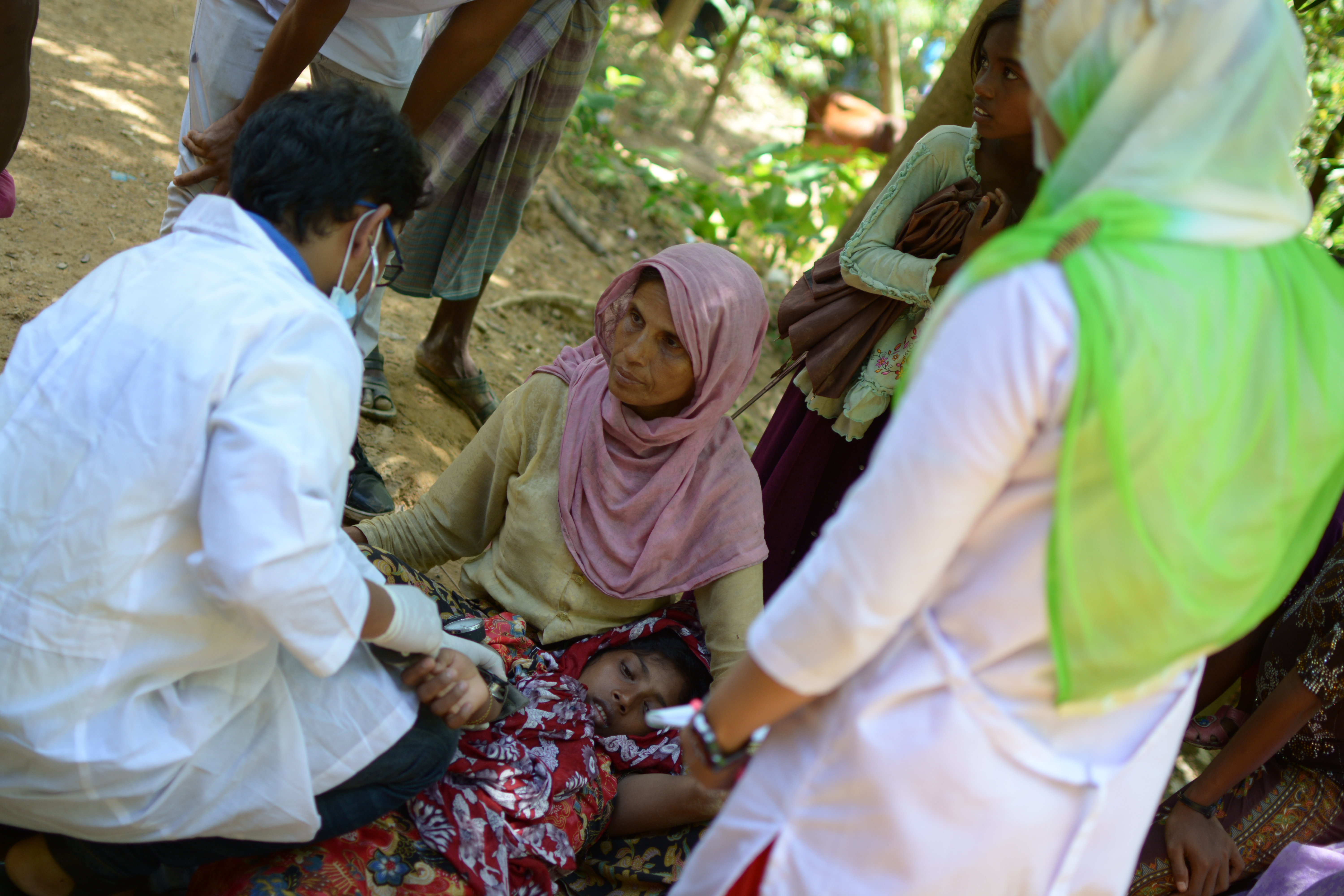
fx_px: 1960
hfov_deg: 37.9
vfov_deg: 25.8
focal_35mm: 52
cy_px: 448
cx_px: 672
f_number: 1.8
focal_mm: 35
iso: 220
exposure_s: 1/640
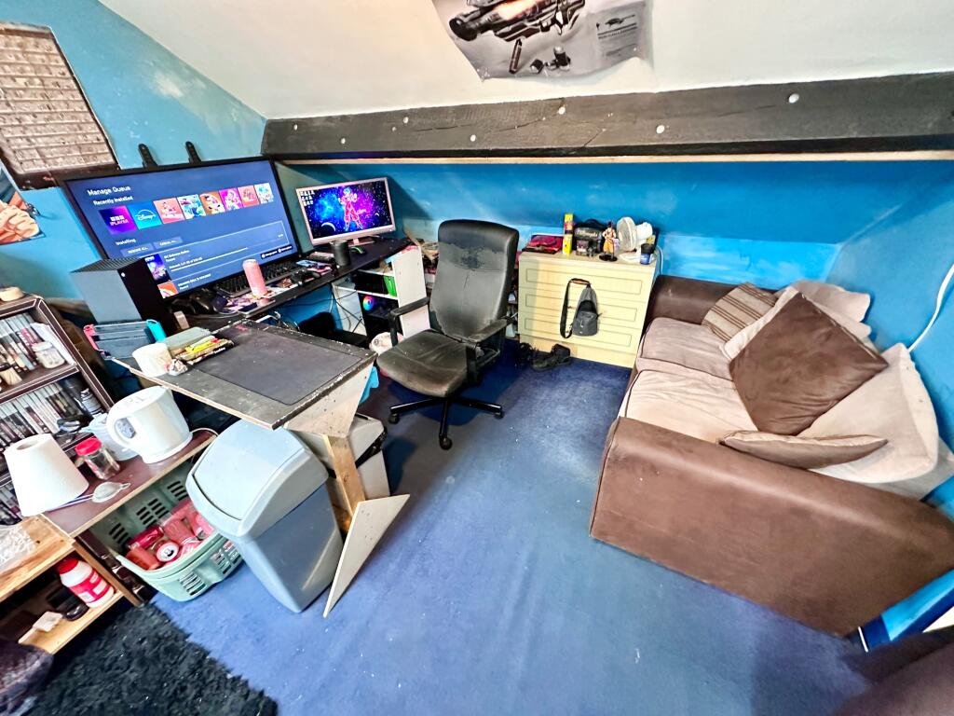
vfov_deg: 85.7
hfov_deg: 102.1
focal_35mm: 14
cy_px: 358
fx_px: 386
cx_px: 477
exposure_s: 1/60
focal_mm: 2.22
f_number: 2.2
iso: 800
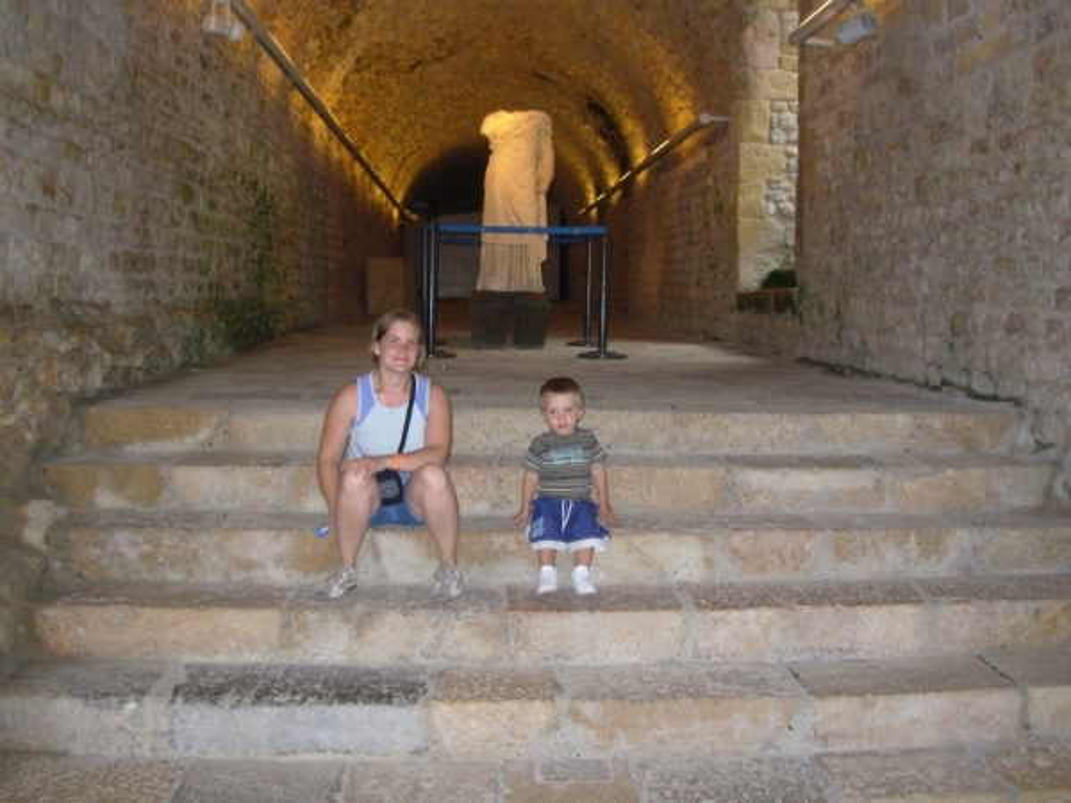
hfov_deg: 49.0
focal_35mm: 38
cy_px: 402
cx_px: 536
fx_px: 1176
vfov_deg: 37.7
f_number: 2.9
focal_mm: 6.3
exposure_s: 1/117
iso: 183
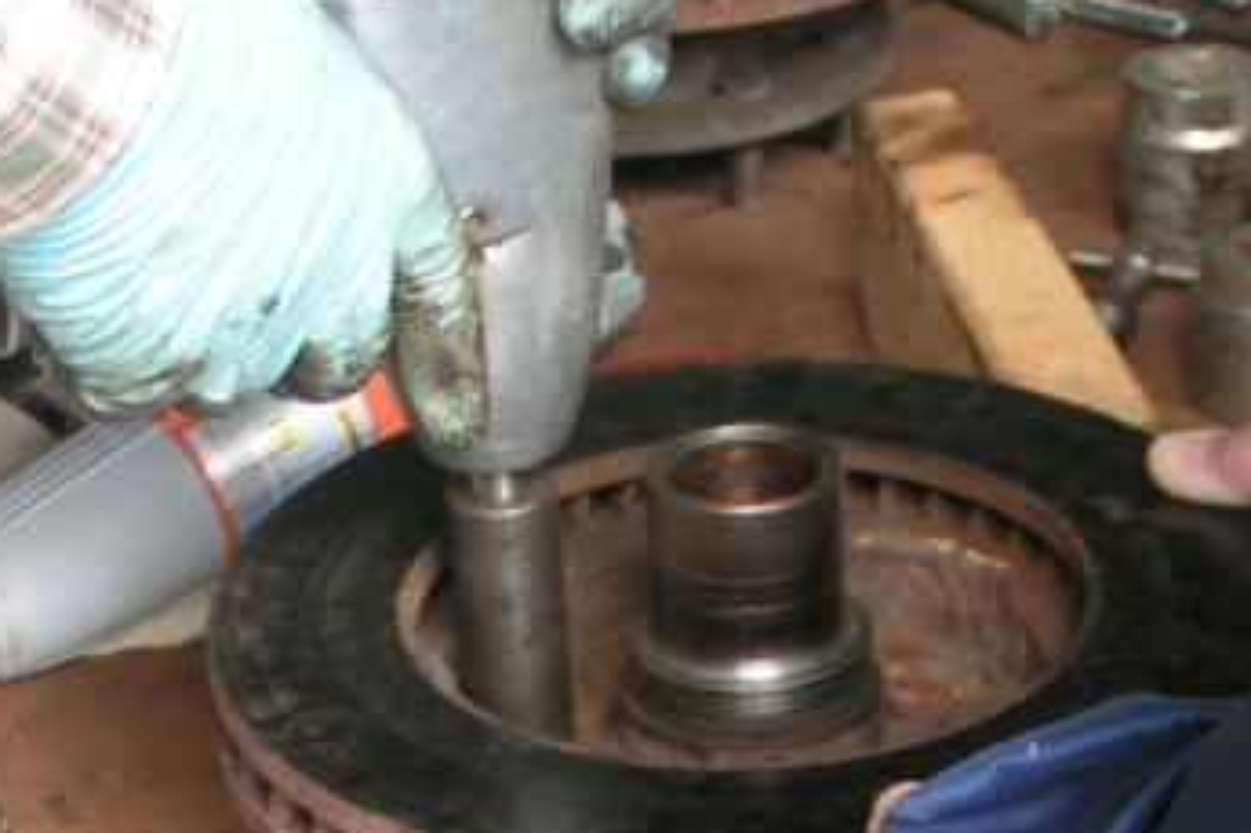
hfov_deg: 16.8
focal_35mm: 122
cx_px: 618
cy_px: 742
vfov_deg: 11.2
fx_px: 4237
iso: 50
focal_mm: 9.7
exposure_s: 1/80
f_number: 3.2
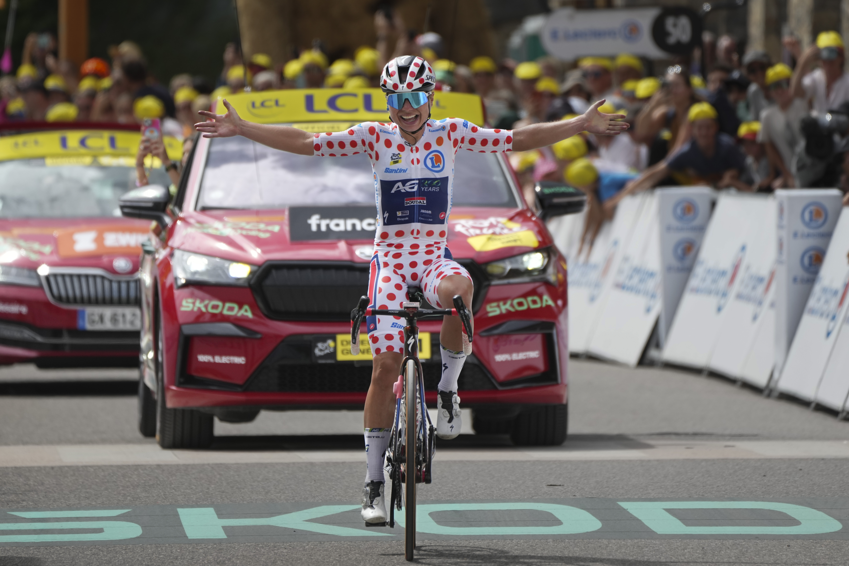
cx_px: 424
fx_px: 9433
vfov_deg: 3.4
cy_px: 283
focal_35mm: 400
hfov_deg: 5.2
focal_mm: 400
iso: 500
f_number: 5.6
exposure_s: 1/2500
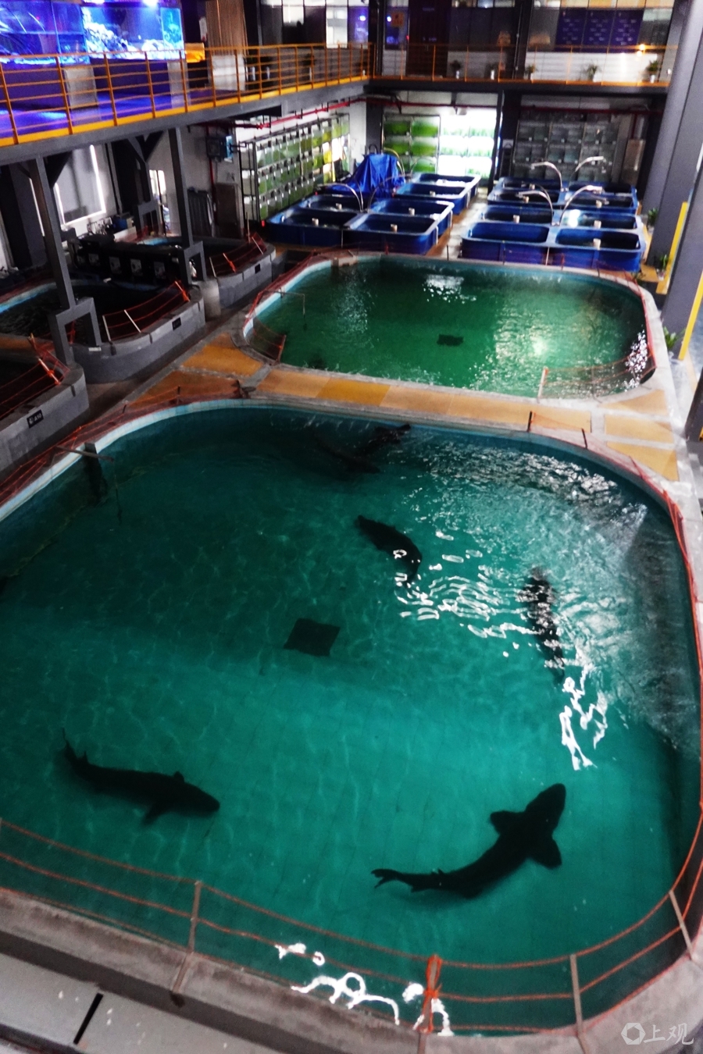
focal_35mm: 24
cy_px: 527
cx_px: 352
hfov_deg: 53.1
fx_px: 703
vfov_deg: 73.7
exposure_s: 1/25
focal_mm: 9
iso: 1250
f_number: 2.8
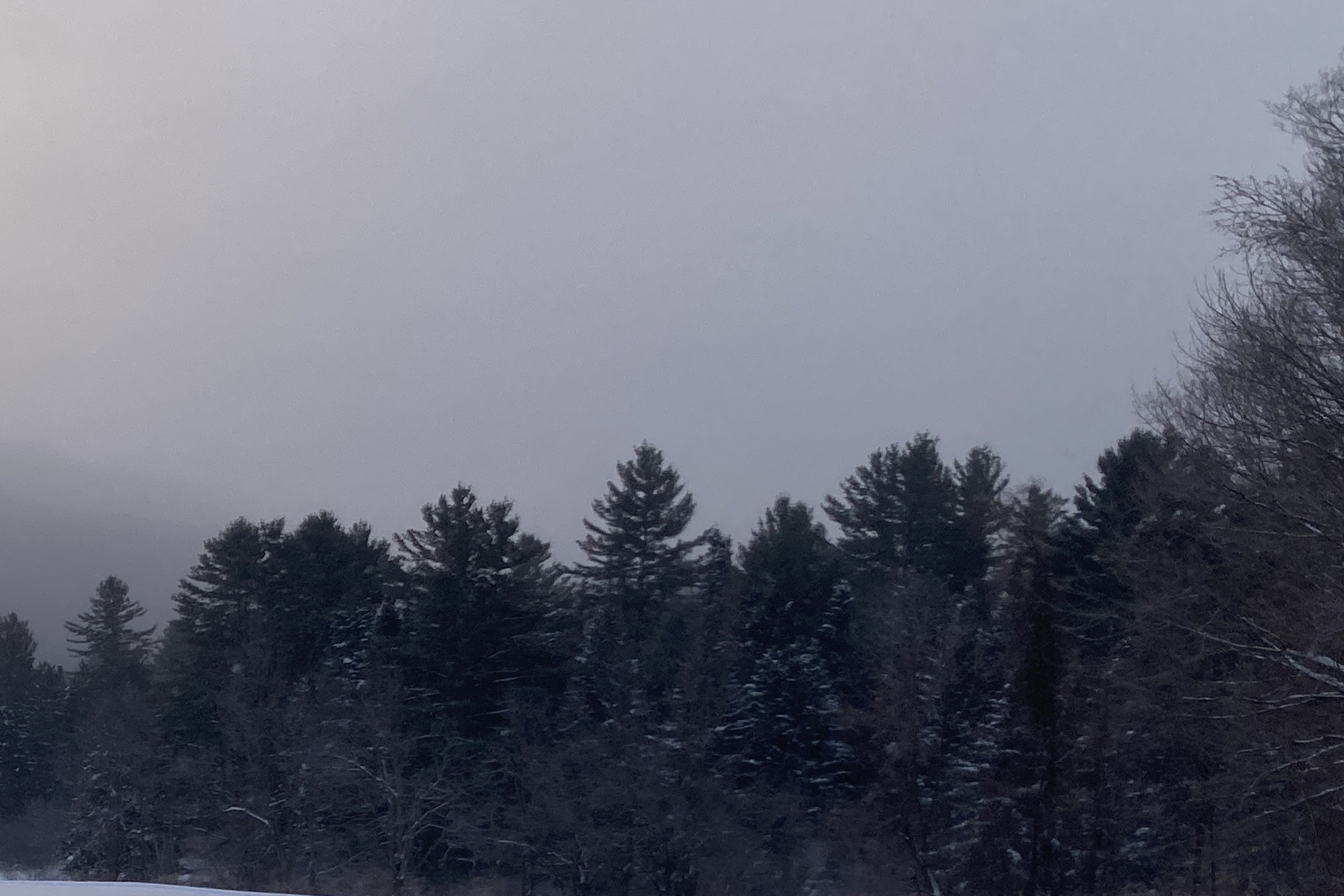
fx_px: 2651
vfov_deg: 18.2
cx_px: -111
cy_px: 1064
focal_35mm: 71
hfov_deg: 26.4
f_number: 1.8
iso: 20
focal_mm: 3.99
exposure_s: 1/1429
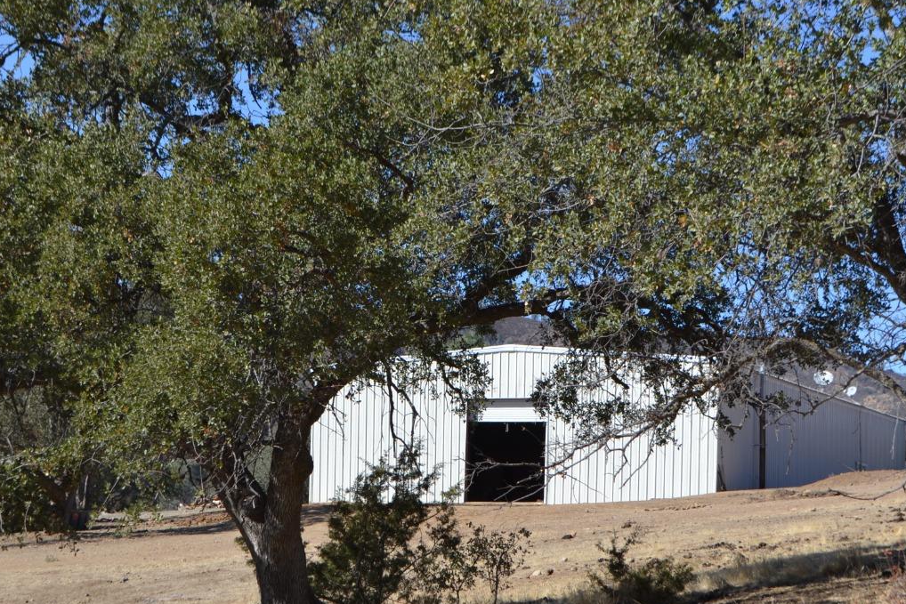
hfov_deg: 24.2
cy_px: 405
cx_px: 411
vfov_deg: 16.2
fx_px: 2114
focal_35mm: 84
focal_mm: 38
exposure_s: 1/200
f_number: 7.1
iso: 100
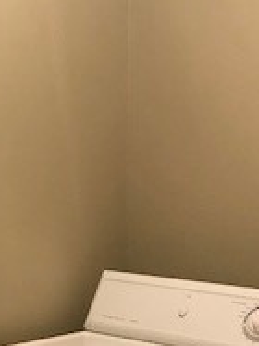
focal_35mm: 96
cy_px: 222
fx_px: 959
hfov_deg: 15.2
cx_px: 37
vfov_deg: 20.4
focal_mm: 3.99
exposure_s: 1/15
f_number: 1.8
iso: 50
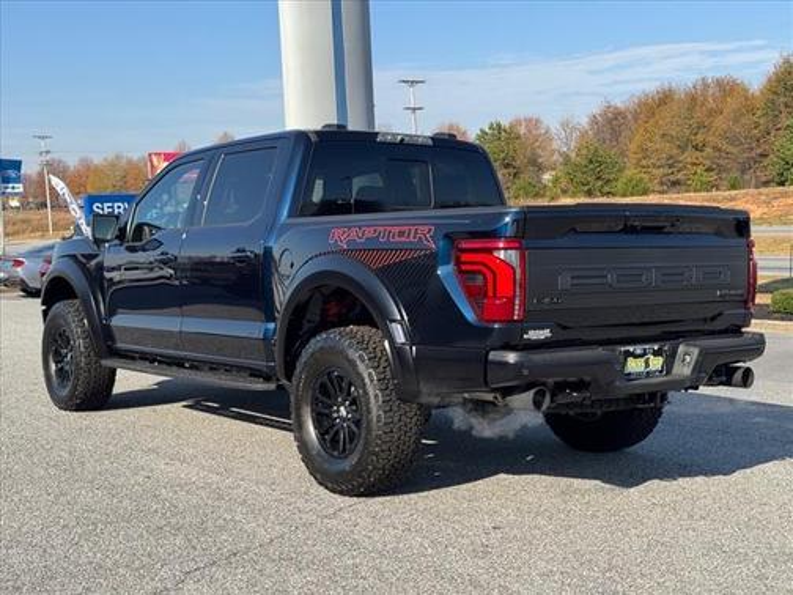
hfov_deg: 39.7
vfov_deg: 30.3
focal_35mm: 48
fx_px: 1100
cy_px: 298
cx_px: 396
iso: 64
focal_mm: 6.76
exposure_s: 1/2717
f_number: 1.78
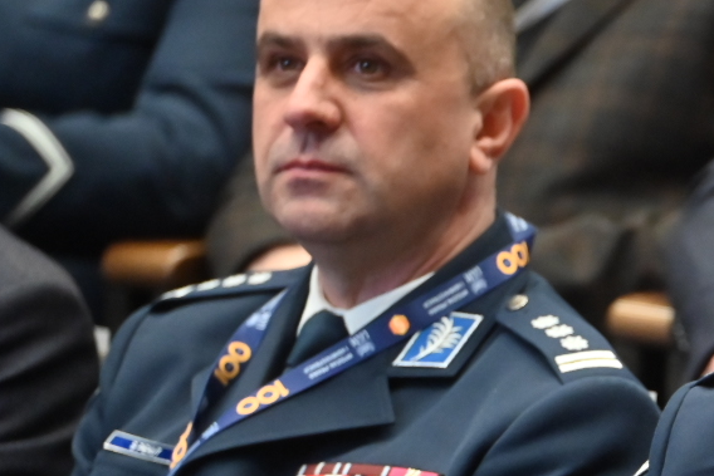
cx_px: 926
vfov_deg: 3.4
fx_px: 7915
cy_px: 457
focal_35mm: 399
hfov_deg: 5.1
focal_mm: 140
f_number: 2.8
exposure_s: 1/400
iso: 2800
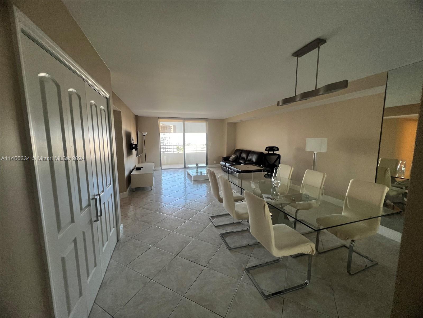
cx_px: 212
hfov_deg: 106.2
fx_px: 159
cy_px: 159
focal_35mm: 13
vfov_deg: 89.9
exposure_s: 1/99
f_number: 1.8
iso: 160
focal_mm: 1.57
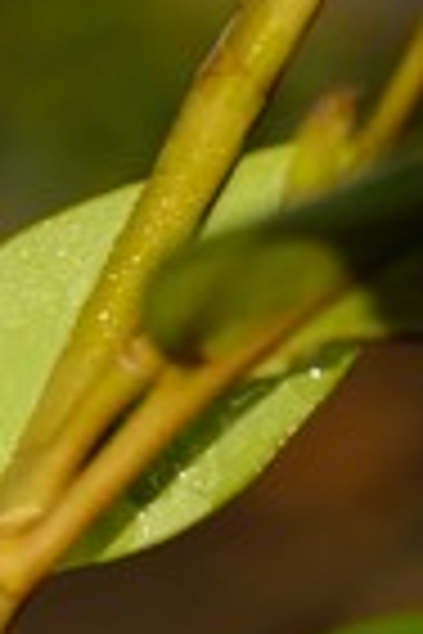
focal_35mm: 204
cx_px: -1060
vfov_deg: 10.1
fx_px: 3595
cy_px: 184
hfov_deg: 6.0
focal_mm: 28
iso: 400
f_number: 3.2
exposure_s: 1/2500
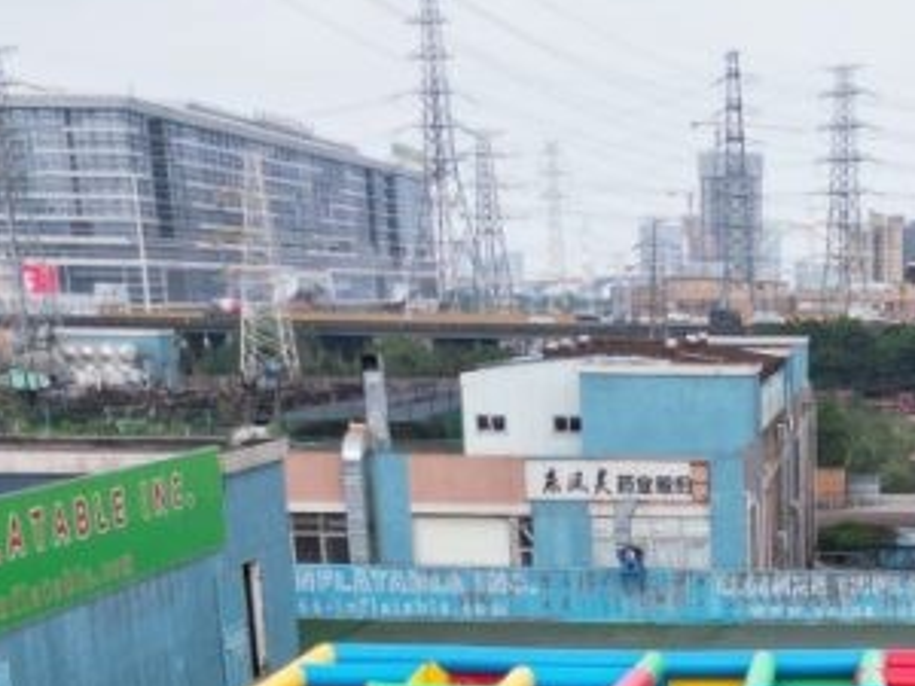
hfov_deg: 22.9
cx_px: 900
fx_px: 2167
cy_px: 1046
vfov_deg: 16.3
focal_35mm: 82
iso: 200
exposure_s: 1/2000
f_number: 1.7
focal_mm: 6.72
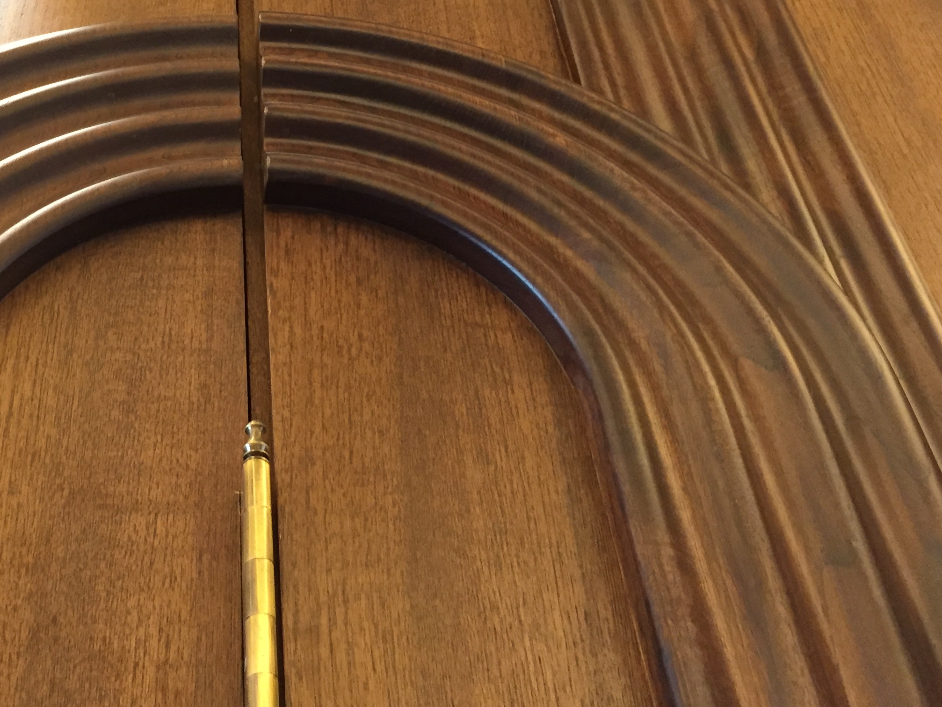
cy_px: 269
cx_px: 250
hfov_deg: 39.5
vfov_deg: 30.8
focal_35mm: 47
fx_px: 1279
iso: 250
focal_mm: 4.15
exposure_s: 1/17
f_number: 2.2
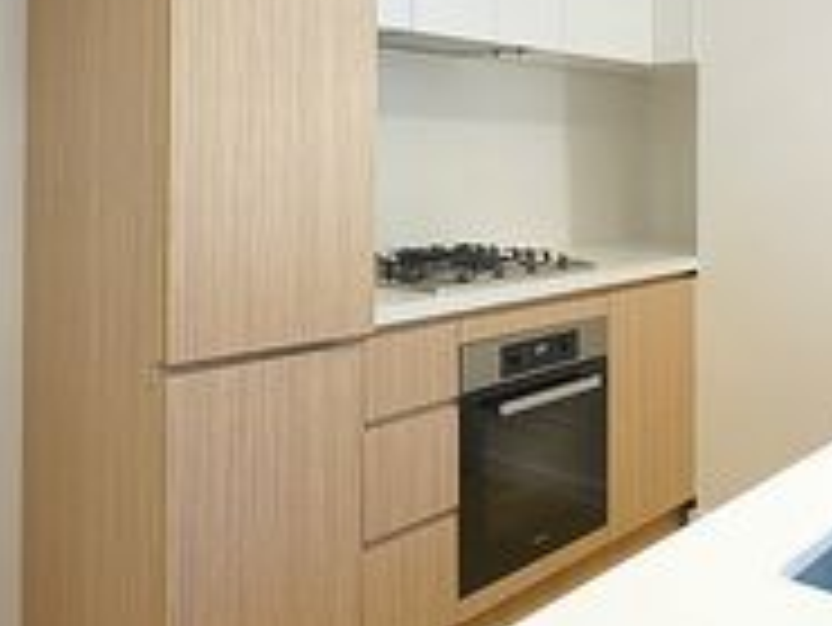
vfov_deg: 35.7
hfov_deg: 47.1
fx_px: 938
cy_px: 128
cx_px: 549
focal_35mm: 39
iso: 640
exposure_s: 1/60
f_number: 4
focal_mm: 16
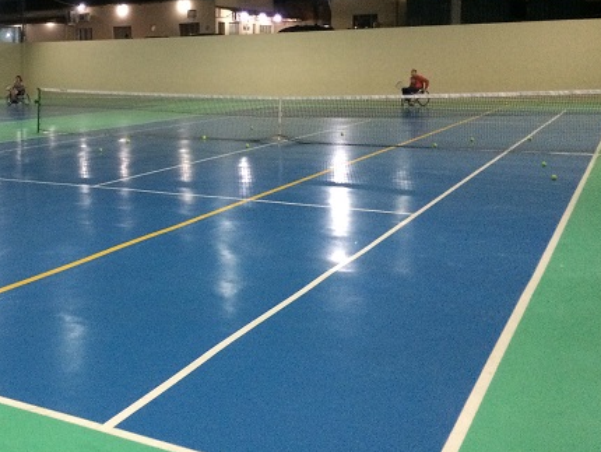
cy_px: 120
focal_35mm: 44
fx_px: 764
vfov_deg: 32.4
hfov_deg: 41.7
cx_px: 154
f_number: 2.2
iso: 320
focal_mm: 4.15
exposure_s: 1/25
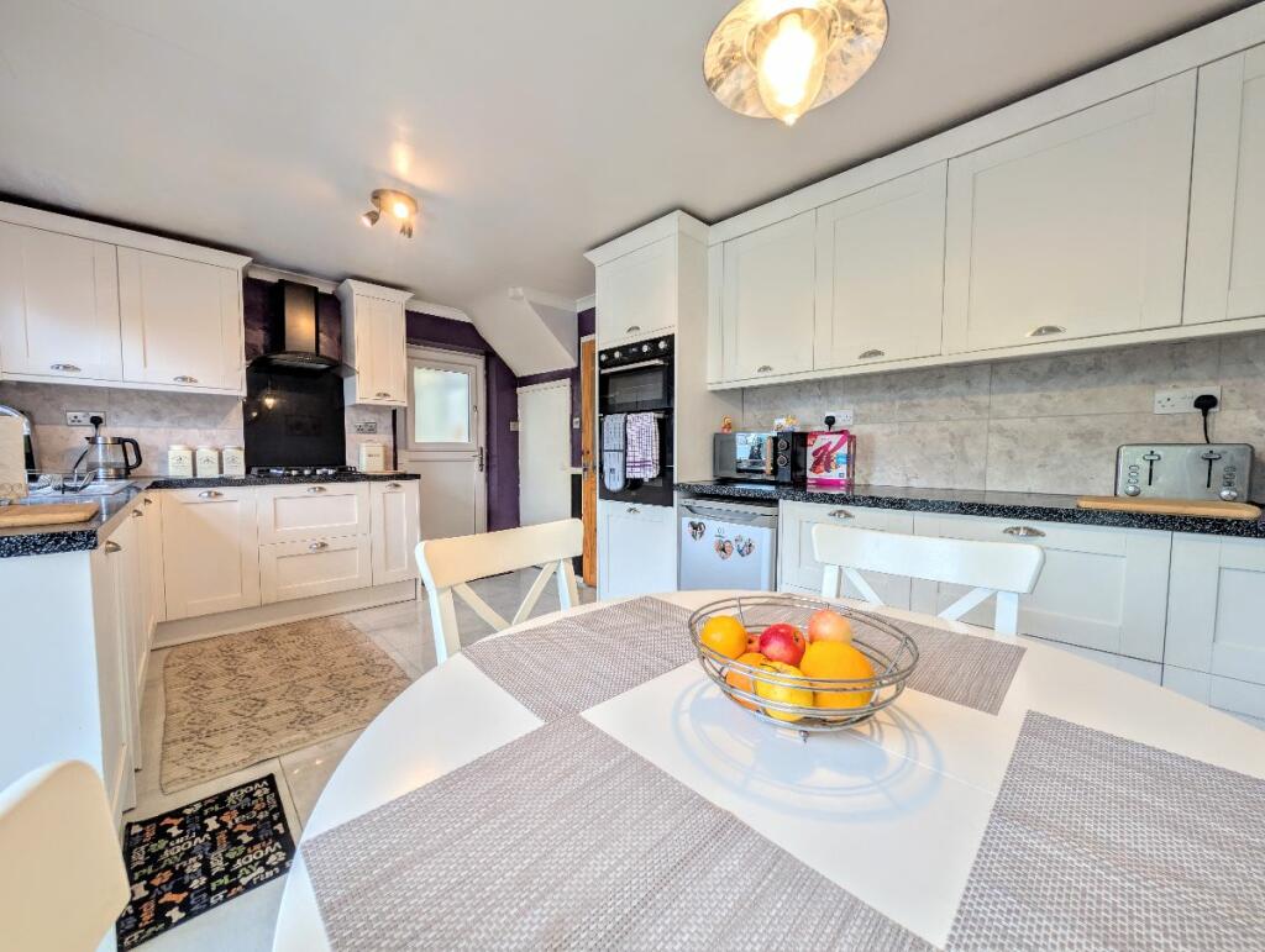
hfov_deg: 110.5
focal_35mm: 12
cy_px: 476
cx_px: 632
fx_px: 439
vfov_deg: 94.6
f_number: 1.7
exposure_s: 1/93.5
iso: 44
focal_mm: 2.02
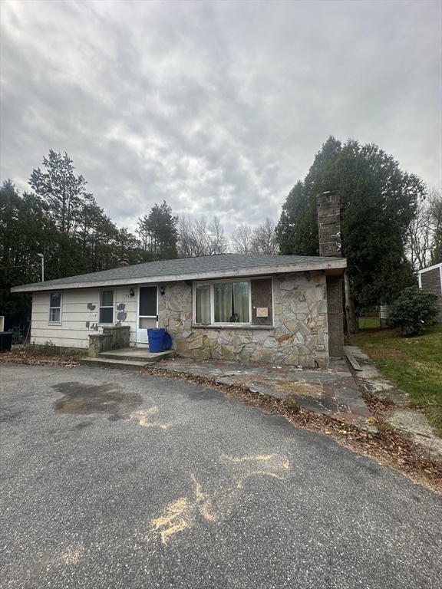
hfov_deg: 85.7
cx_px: 221
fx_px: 238
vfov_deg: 102.1
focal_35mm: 14
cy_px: 294
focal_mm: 2.22
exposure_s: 1/725
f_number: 2.2
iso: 40
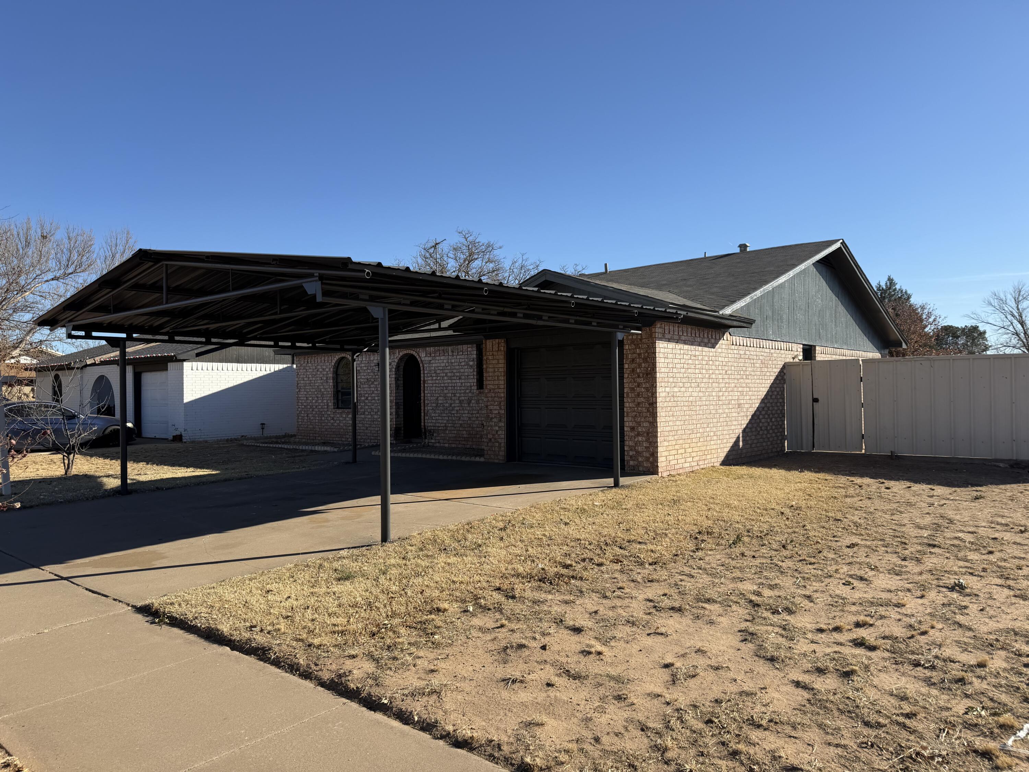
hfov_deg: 71.6
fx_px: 713
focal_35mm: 24
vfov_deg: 56.8
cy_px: 386
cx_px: 514
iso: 80
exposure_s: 1/4405
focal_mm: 6.76
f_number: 1.78
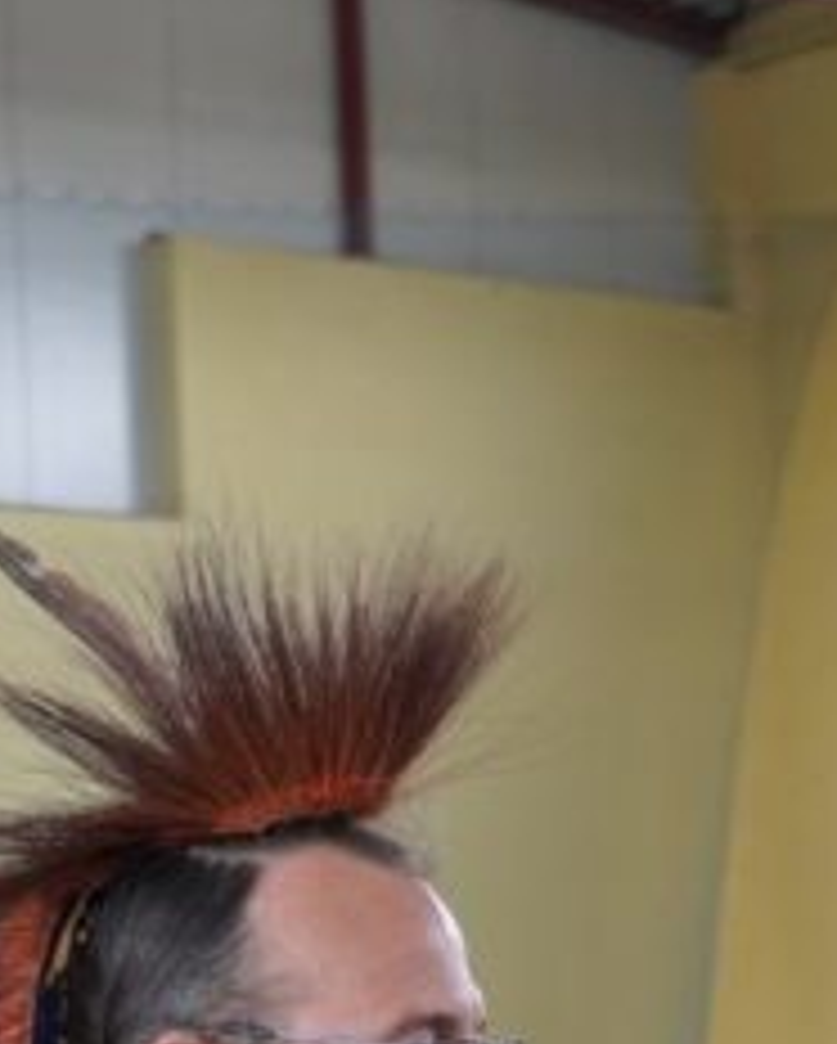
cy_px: 1631
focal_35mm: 169
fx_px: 5226
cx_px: 310
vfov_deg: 10.9
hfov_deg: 9.2
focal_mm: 38
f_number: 4
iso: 2000
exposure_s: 1/160
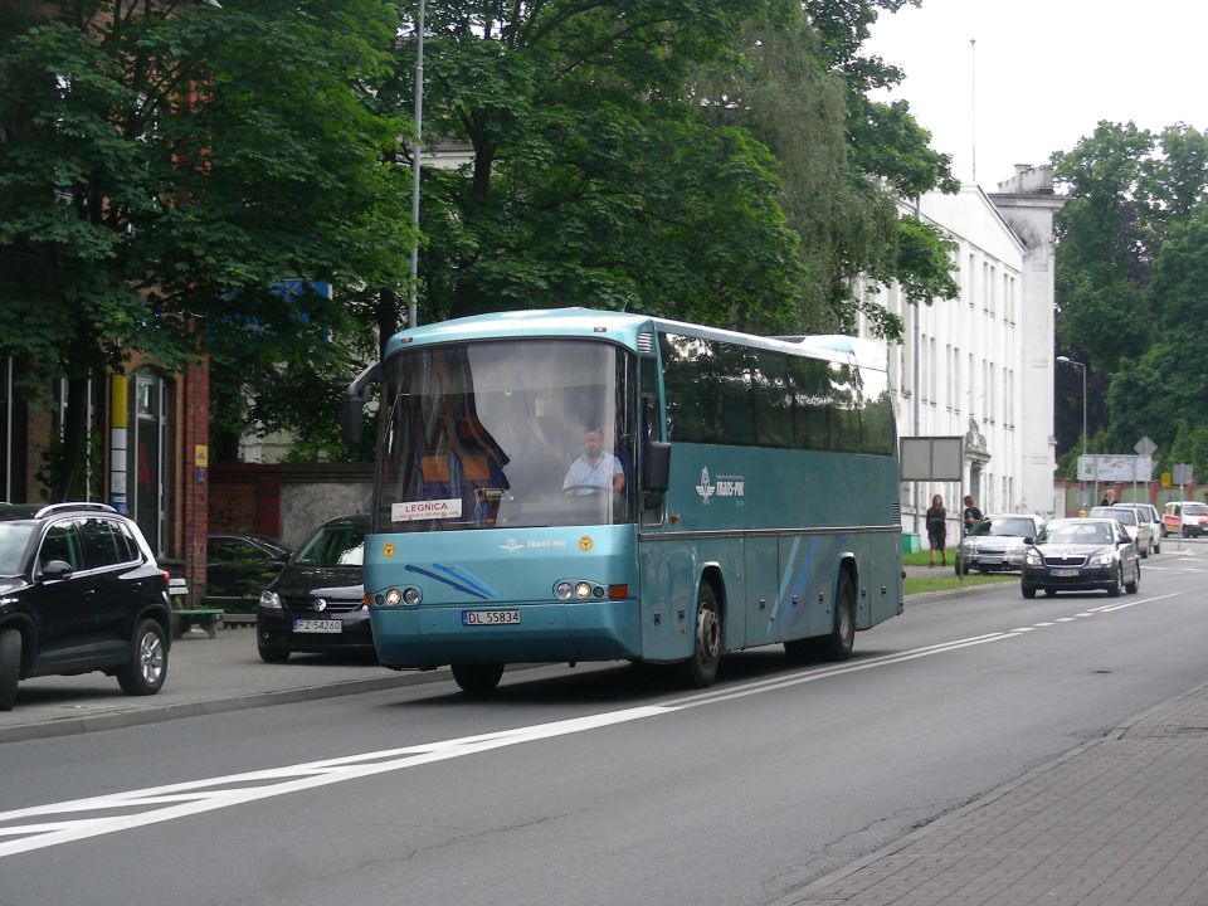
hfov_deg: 19.8
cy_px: 453
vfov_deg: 14.9
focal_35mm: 99
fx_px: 3455
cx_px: 604
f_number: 4
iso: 50
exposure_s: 1/176
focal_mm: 16.5
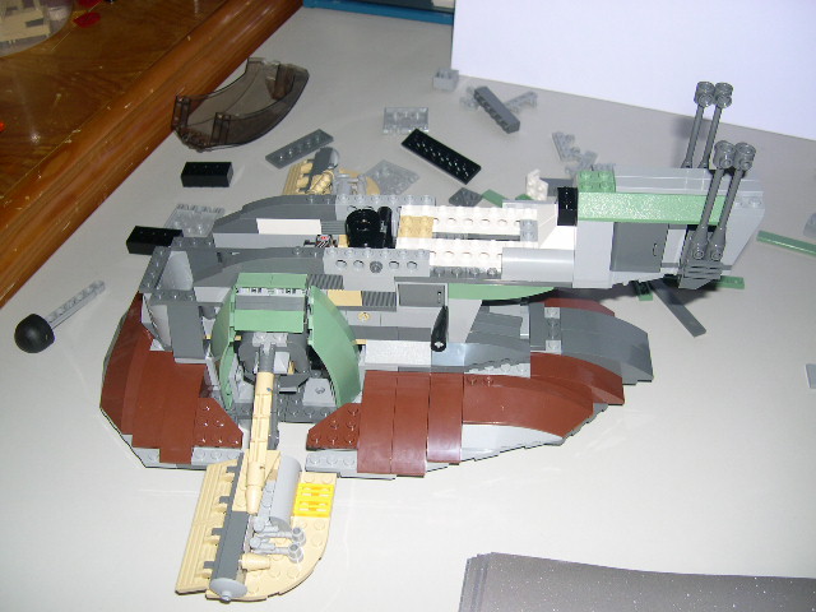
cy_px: 306
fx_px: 896
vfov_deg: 37.7
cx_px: 408
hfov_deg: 49.0
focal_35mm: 38
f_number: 2.8
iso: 100
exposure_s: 1/60
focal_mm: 8
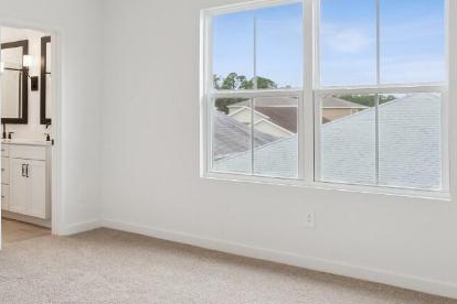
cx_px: 33
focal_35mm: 39
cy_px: 98
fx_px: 495
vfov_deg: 33.9
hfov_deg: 44.4
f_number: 8
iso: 200
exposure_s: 1/5
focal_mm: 14
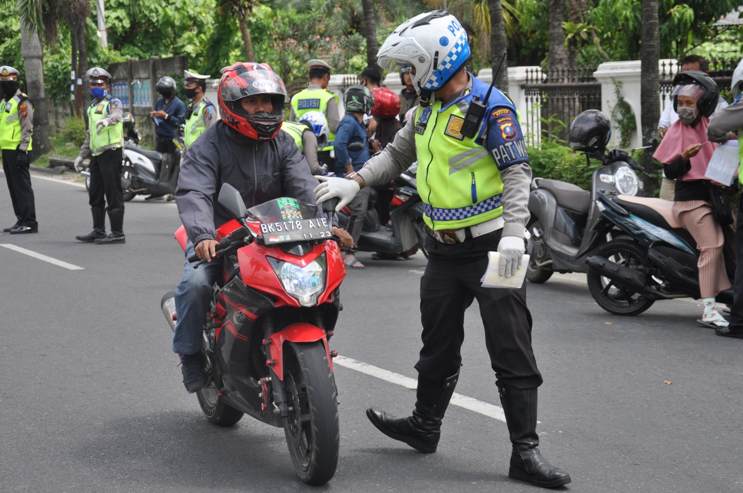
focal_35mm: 75
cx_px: 372
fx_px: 1546
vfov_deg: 18.1
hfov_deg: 27.0
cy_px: 246
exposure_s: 1/400
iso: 200
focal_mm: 50
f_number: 5.6
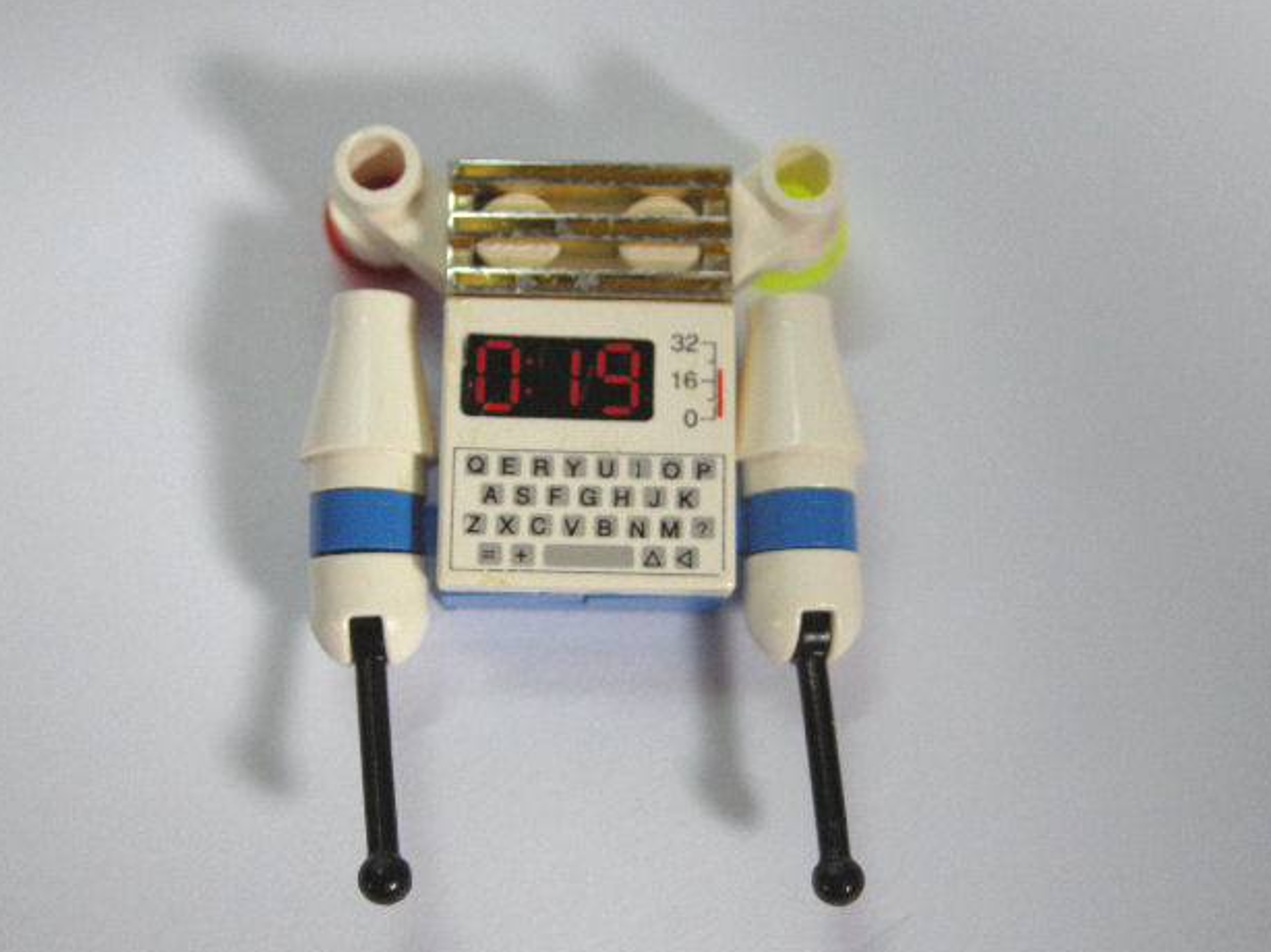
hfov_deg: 38.9
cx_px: 619
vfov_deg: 29.7
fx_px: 1798
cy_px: 486
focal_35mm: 49
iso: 287
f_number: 3.1
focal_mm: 10.1
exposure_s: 1/66.2
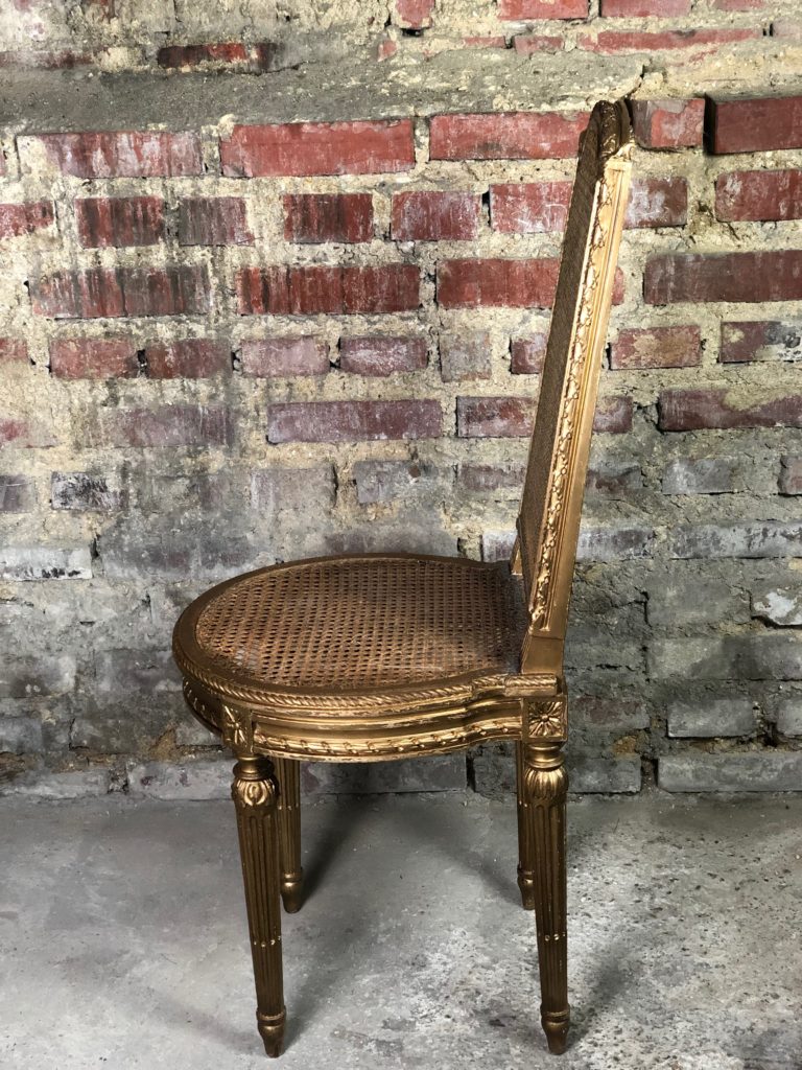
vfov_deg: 36.8
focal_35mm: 52
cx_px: 401
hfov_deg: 28.0
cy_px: 535
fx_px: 1606
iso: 100
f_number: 2.4
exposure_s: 1/33
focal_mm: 6
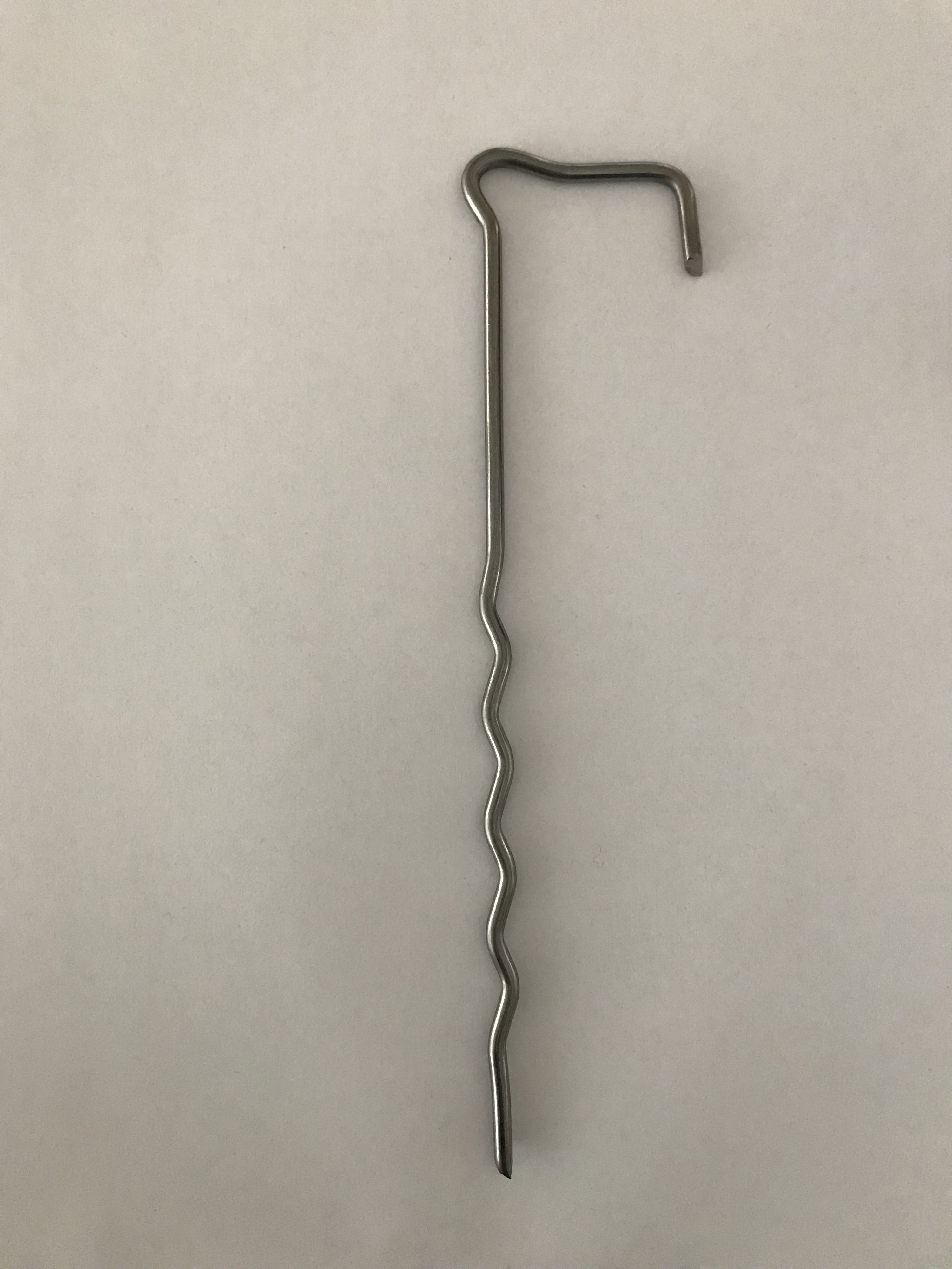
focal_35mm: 28
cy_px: 634
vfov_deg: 63.4
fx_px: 1027
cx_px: 476
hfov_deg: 49.7
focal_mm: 3.99
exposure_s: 1/14
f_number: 1.8
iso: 100
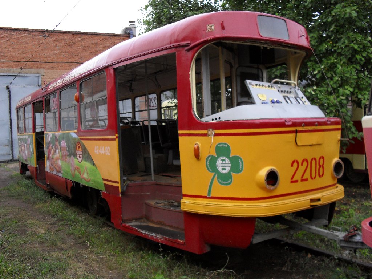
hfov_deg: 52.6
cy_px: 140
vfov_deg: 40.7
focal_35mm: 35
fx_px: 376
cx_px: 186
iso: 100
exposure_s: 1/90
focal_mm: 6.3
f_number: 3.2
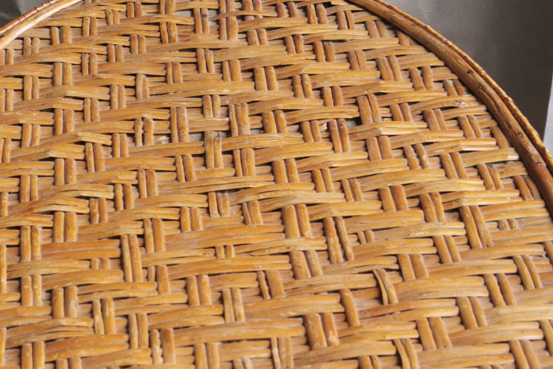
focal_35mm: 77
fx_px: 1183
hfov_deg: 26.3
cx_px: 248
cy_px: 340
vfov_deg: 17.4
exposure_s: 1/100
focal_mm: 5.58
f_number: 1.8
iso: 100
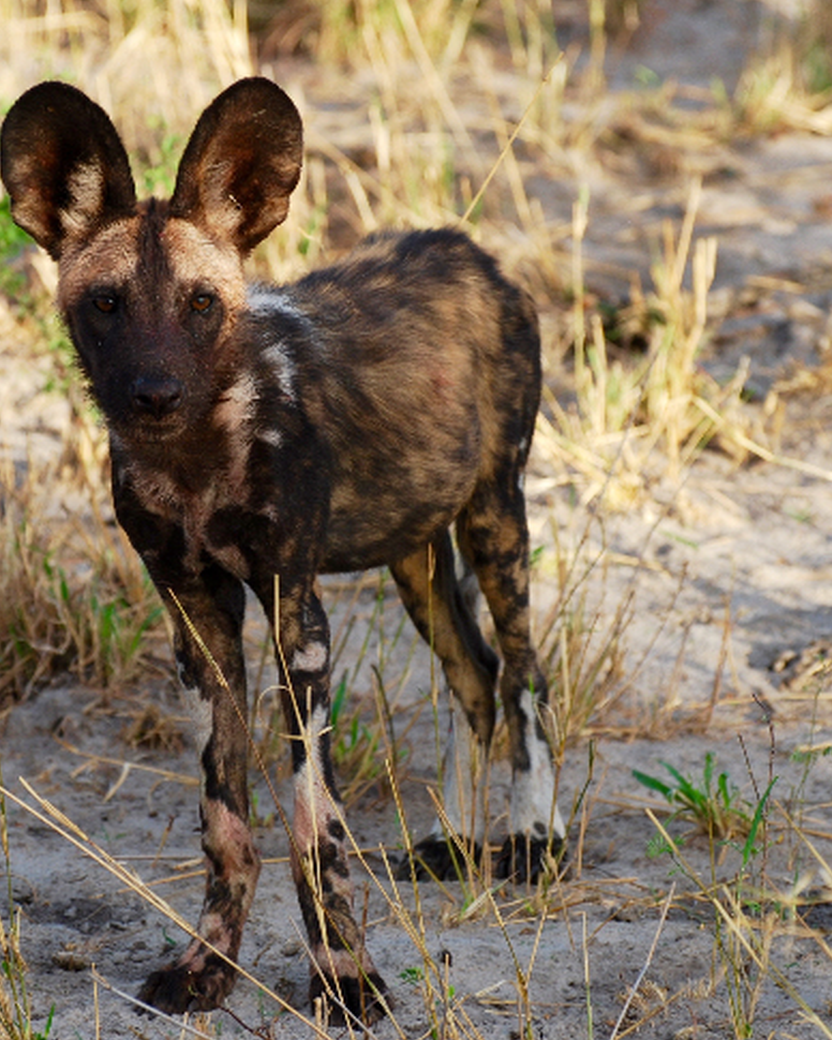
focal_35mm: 337
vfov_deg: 5.7
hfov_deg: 4.6
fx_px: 10366
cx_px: 264
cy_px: 507
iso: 250
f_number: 5
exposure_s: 1/500
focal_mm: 145
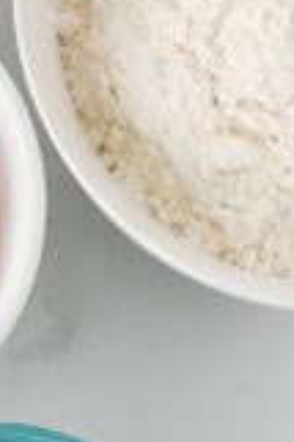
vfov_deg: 6.4
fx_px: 3904
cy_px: 728
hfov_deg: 4.3
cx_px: -147
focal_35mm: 318
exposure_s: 1/320
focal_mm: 50
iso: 640
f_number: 5
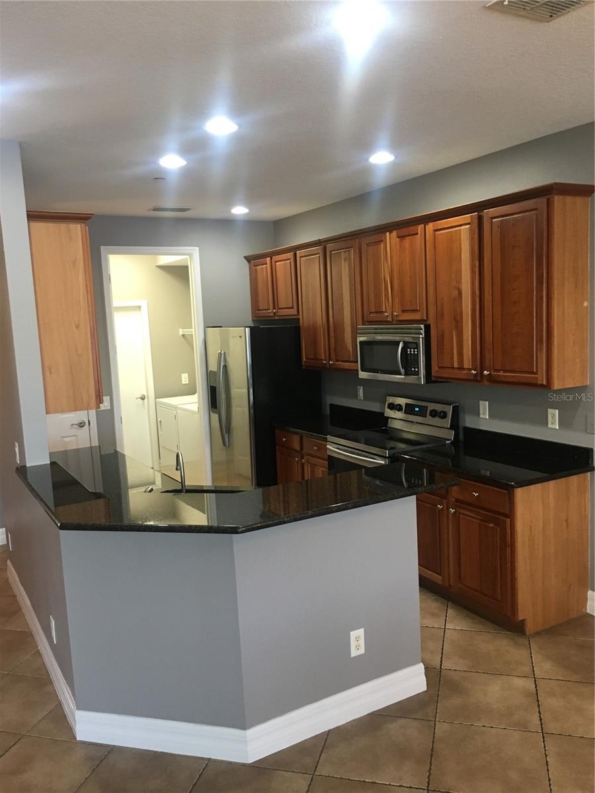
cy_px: 396
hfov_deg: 48.2
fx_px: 665
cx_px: 298
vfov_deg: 61.7
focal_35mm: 29
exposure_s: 1/30
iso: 125
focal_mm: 4.15
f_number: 2.2
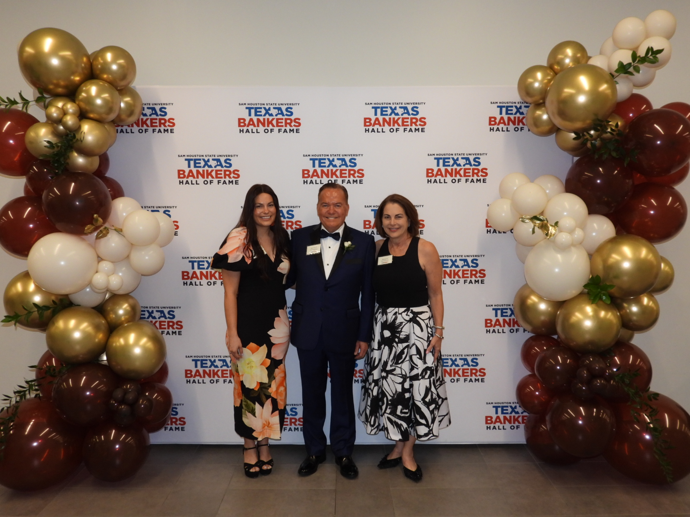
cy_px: 258
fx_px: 598
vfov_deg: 46.8
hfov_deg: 60.0
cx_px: 345
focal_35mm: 30
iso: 200
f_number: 3.2
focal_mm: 5.4
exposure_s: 1/30
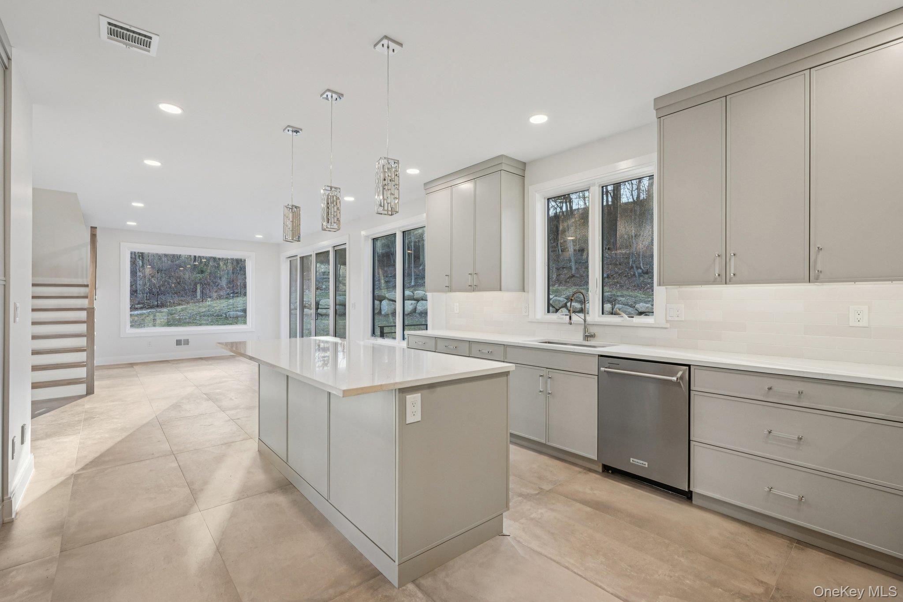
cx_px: 452
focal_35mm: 16
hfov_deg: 96.7
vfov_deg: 73.7
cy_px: 301
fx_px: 401
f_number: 8
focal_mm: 16
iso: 320
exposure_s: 1/30
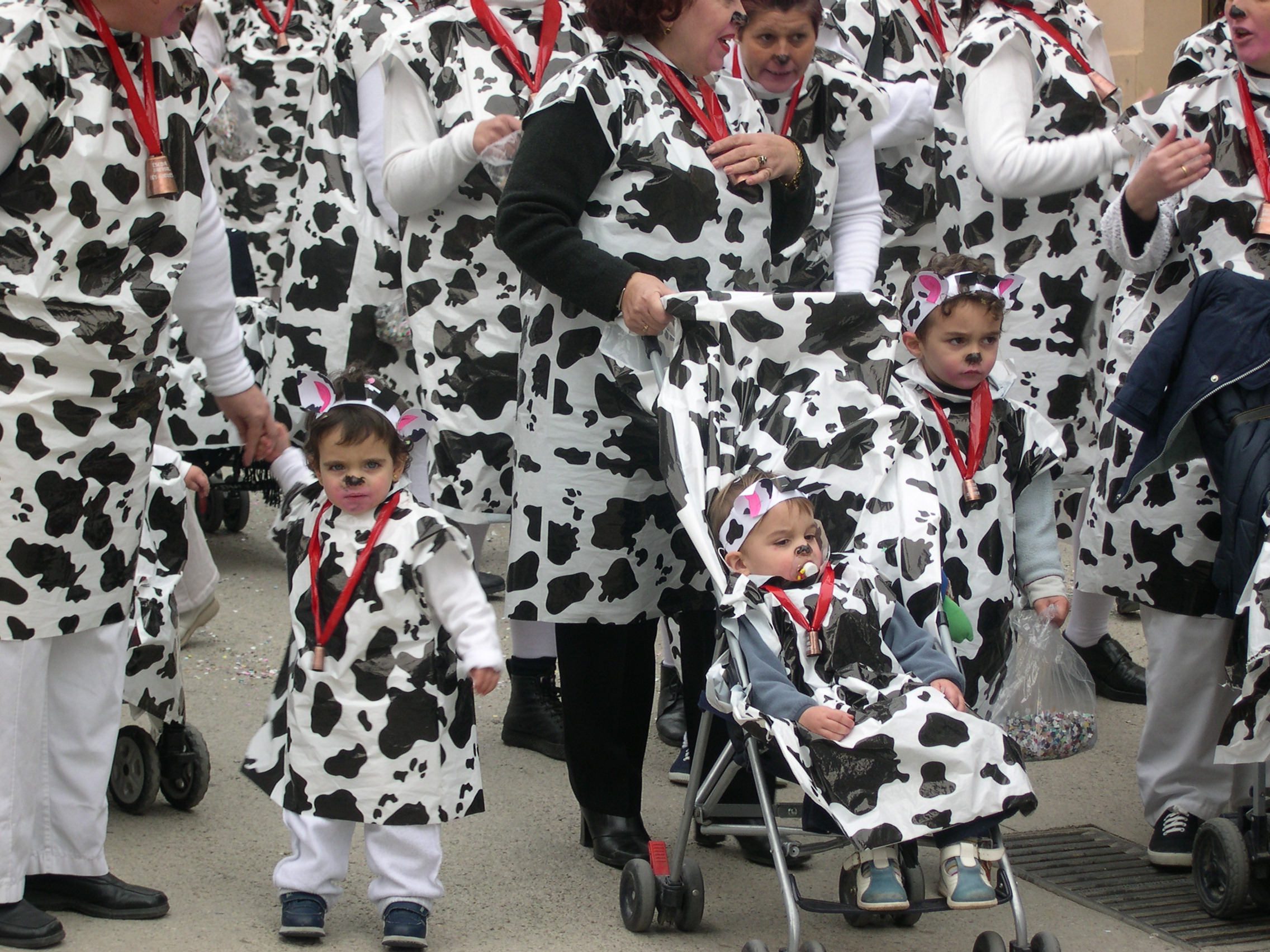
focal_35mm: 114
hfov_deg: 17.3
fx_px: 4182
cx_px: 635
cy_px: 476
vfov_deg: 13.0
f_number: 4.9
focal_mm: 24
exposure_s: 1/90
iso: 100
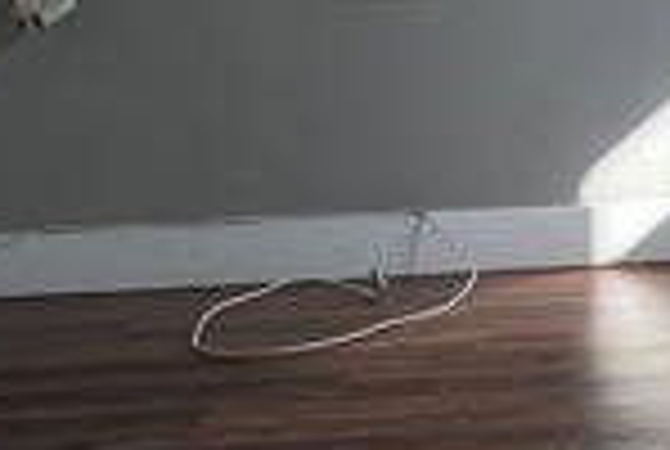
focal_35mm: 107
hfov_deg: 15.5
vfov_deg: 12.1
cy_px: -297
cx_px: 1304
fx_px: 1995
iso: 80
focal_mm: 6.86
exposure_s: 1/360
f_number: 1.78
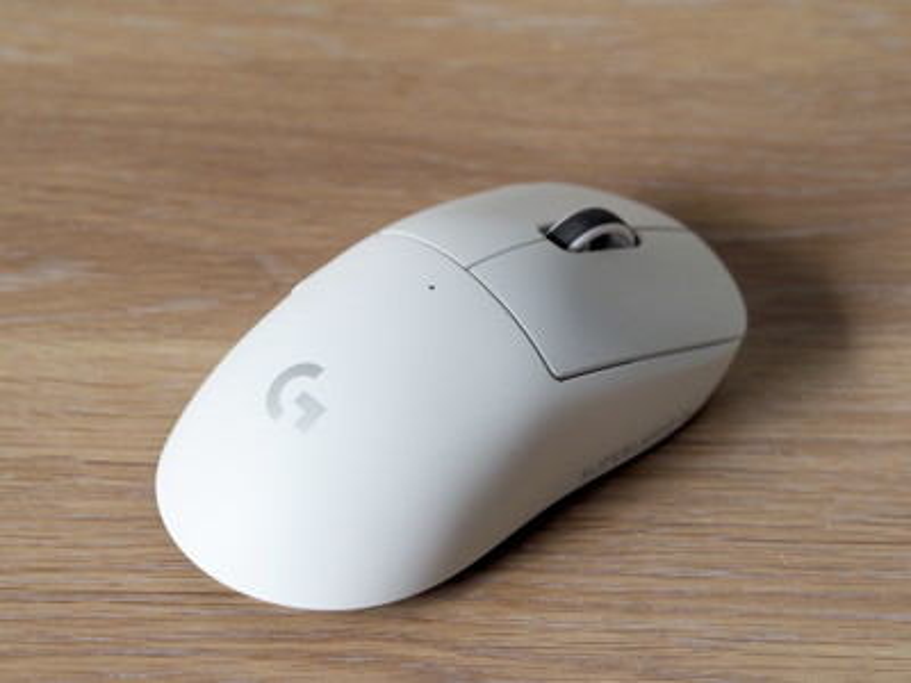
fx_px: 3158
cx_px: 456
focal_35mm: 120
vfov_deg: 12.3
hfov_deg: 16.4
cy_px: 342
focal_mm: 60
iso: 800
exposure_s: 1/125
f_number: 4.5
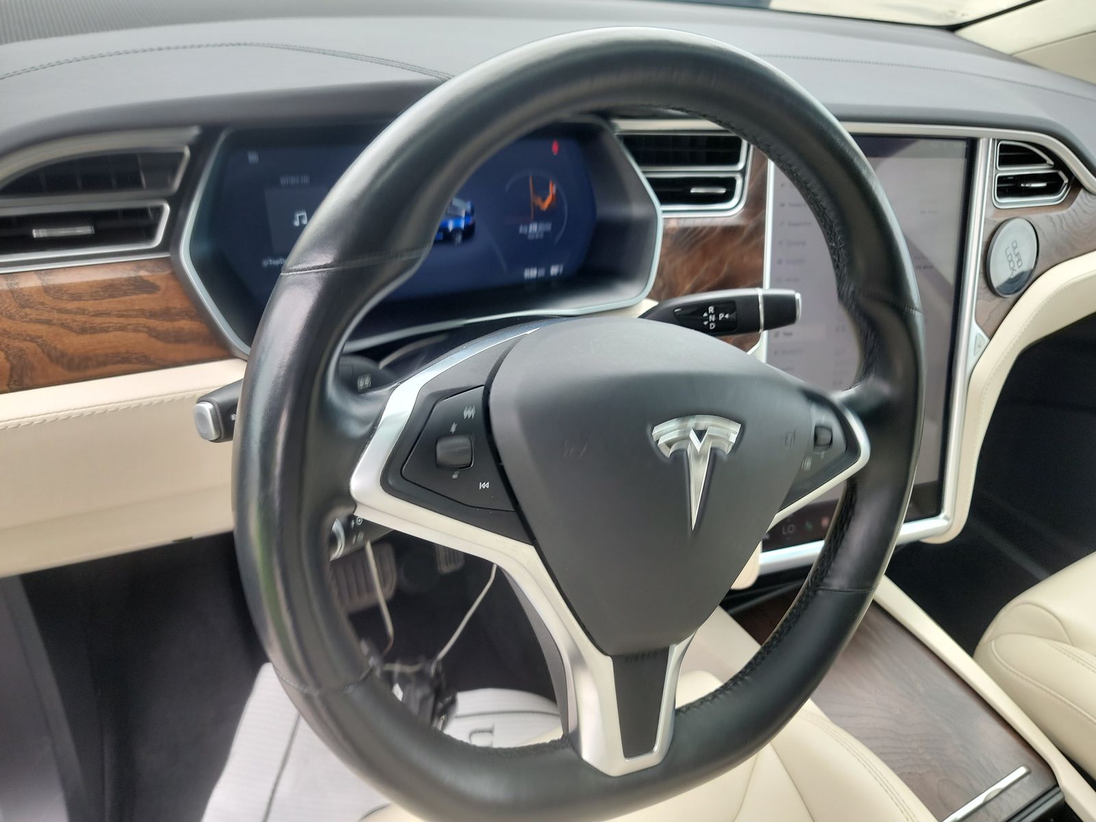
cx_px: 548
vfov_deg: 56.8
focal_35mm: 24
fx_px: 760
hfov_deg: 71.6
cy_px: 411
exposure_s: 1/59
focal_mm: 6.7
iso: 50
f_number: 1.8
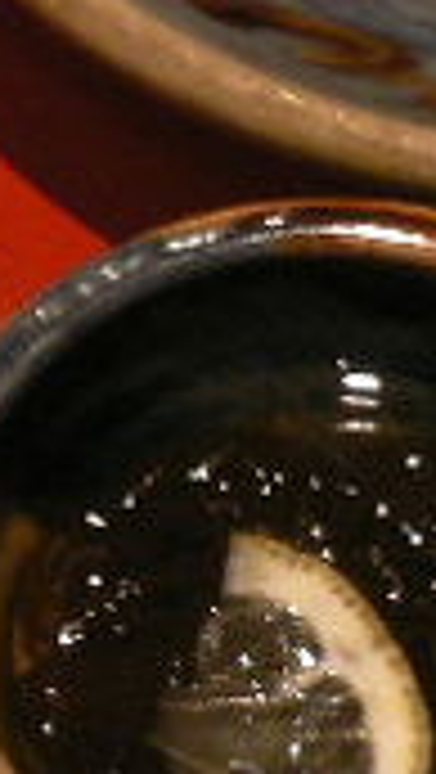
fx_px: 2954
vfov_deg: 14.8
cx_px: -36
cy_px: 151
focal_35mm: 144
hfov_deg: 8.4
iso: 200
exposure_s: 1/8
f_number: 2.8
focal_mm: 5.8
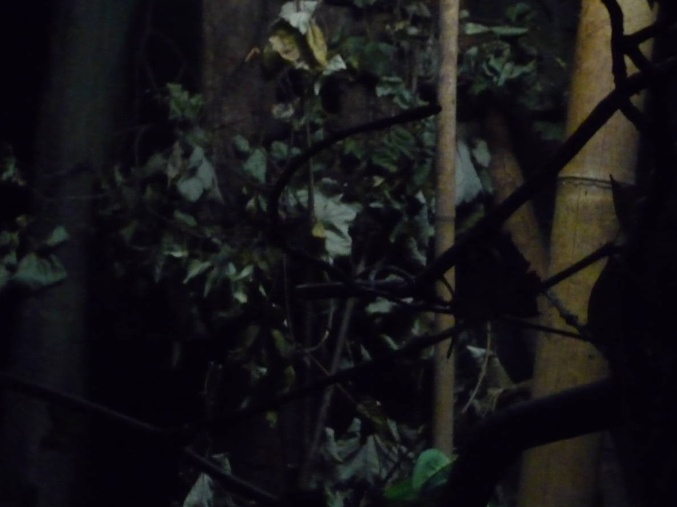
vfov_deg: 14.2
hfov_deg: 18.9
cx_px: 438
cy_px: 235
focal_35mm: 104
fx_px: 2033
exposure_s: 1/8
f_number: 4.6
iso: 800
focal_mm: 13.1
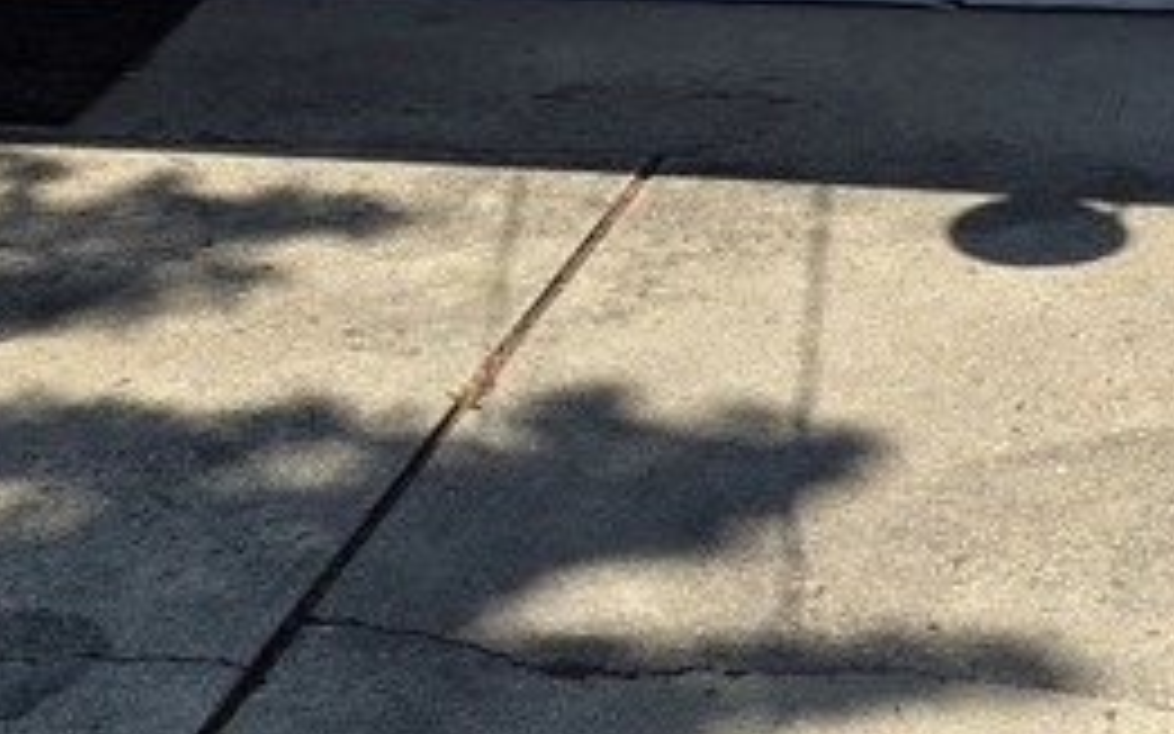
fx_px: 3231
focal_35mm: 101
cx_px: 864
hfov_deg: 20.5
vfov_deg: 12.6
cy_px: -144
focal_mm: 6.25
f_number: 1.7
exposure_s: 1/4539
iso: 80
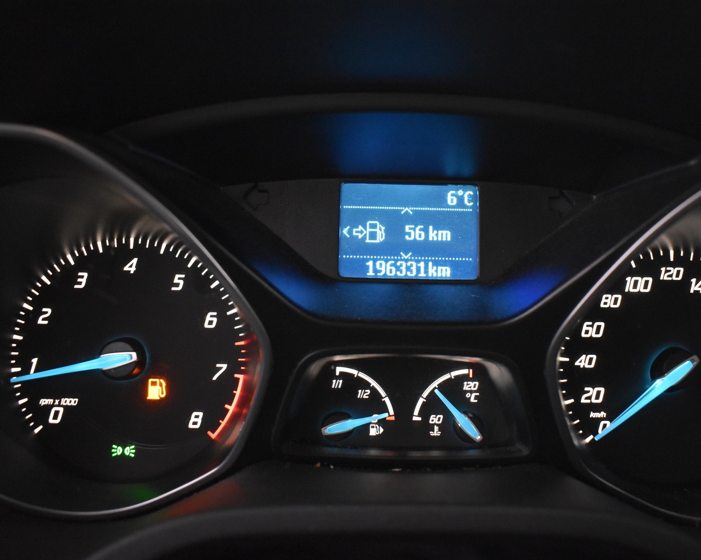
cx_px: 399
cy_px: 281
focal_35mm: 31
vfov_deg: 47.1
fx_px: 643
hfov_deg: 57.0
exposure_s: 1/30
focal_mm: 18
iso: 3200
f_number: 3.5
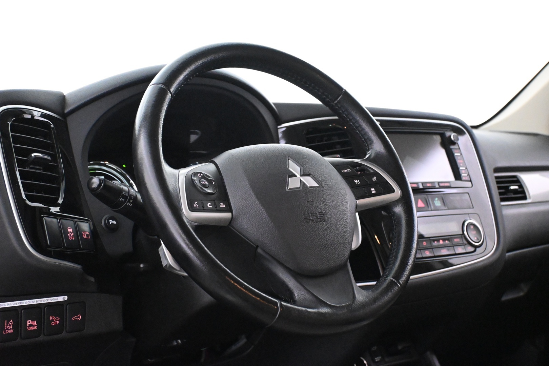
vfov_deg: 27.7
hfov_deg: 40.5
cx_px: 274
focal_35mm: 49
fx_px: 743
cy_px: 183
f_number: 5
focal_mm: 32.5
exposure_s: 1/60
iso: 10000
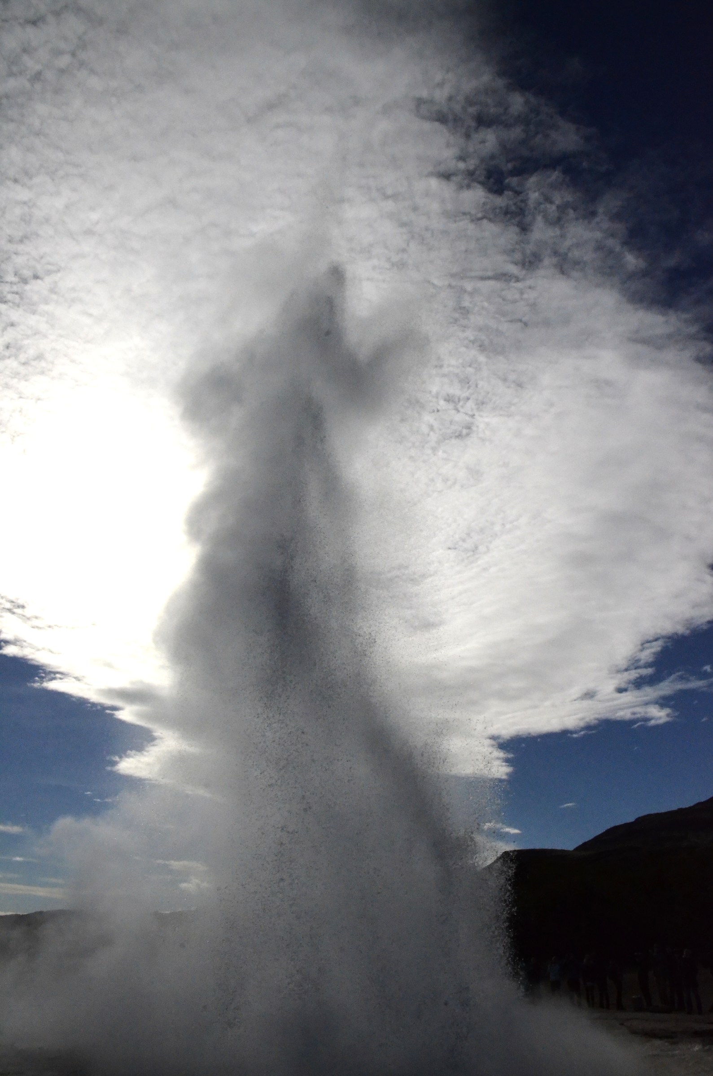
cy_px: 538
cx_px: 356
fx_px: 716
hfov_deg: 52.9
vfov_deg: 73.9
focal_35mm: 24
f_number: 22
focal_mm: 16
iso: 5000
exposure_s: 1/8000
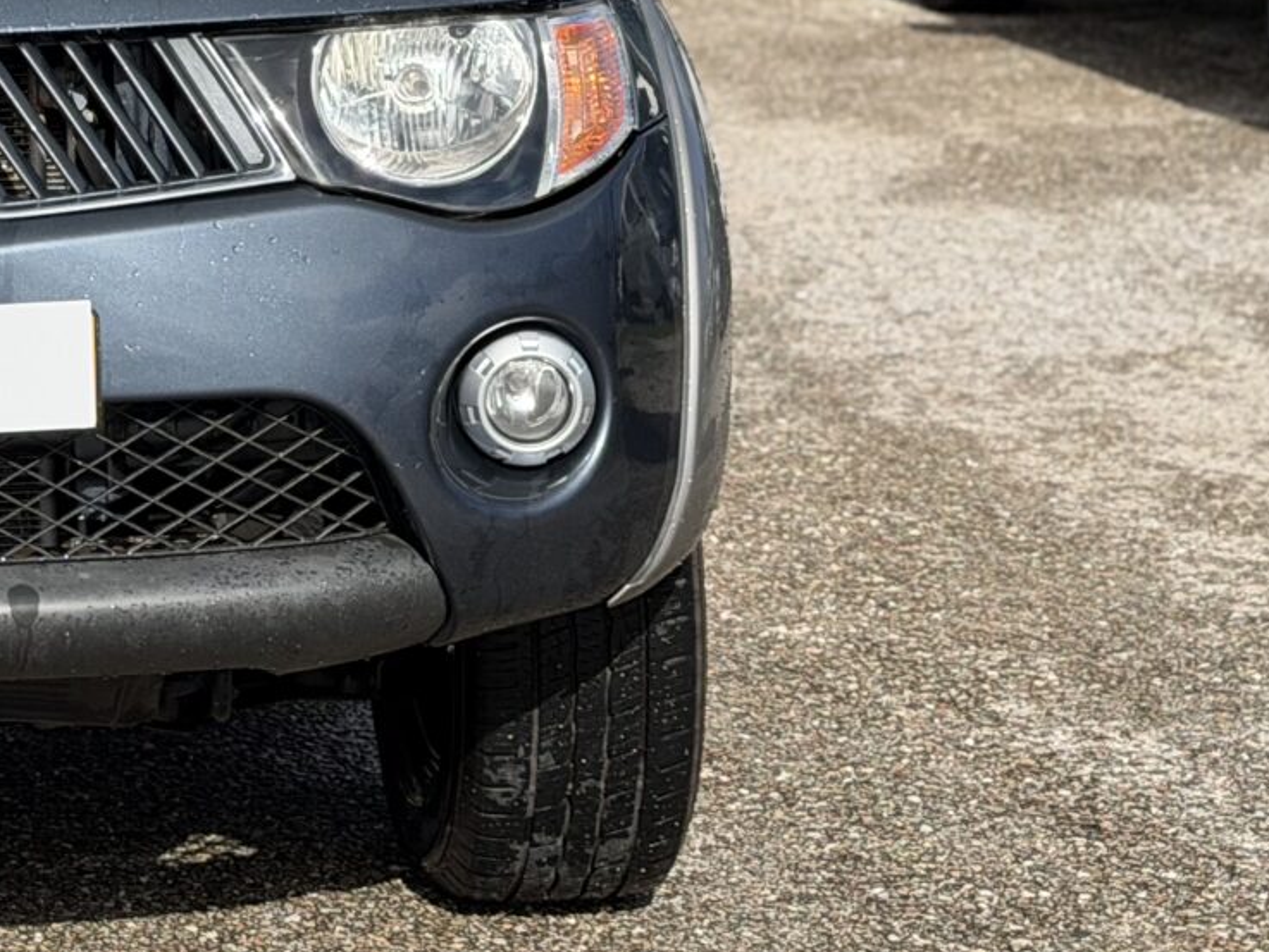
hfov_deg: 15.3
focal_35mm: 125
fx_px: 4583
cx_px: -207
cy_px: -124
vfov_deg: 11.7
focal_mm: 6.76
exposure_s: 1/5208
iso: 100
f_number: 1.78
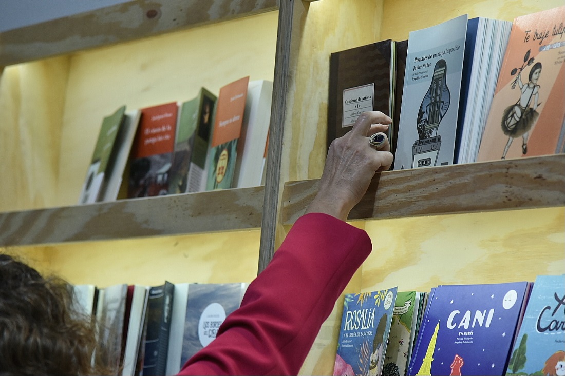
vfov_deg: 11.4
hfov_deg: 17.1
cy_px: 188
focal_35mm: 120
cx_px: 282
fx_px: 1883
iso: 800
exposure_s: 1/357
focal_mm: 120
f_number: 4
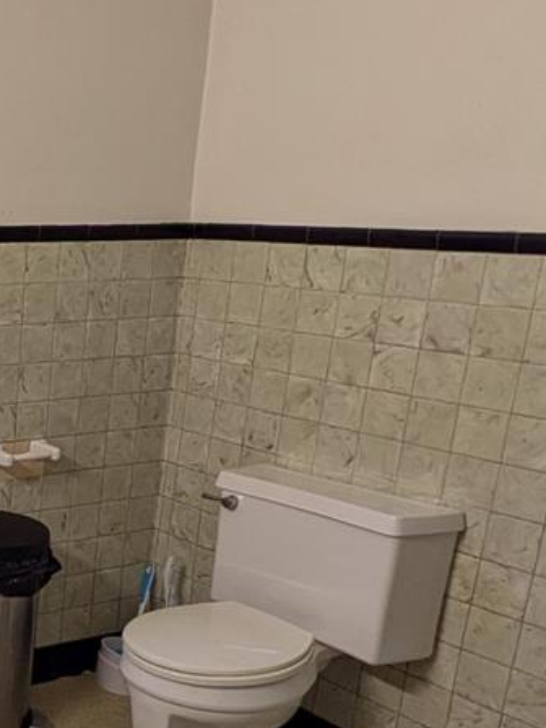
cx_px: -230
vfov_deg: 39.2
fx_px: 1009
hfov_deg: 24.7
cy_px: 484
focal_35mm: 48
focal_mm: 1.83
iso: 55
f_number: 2.2
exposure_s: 1/40
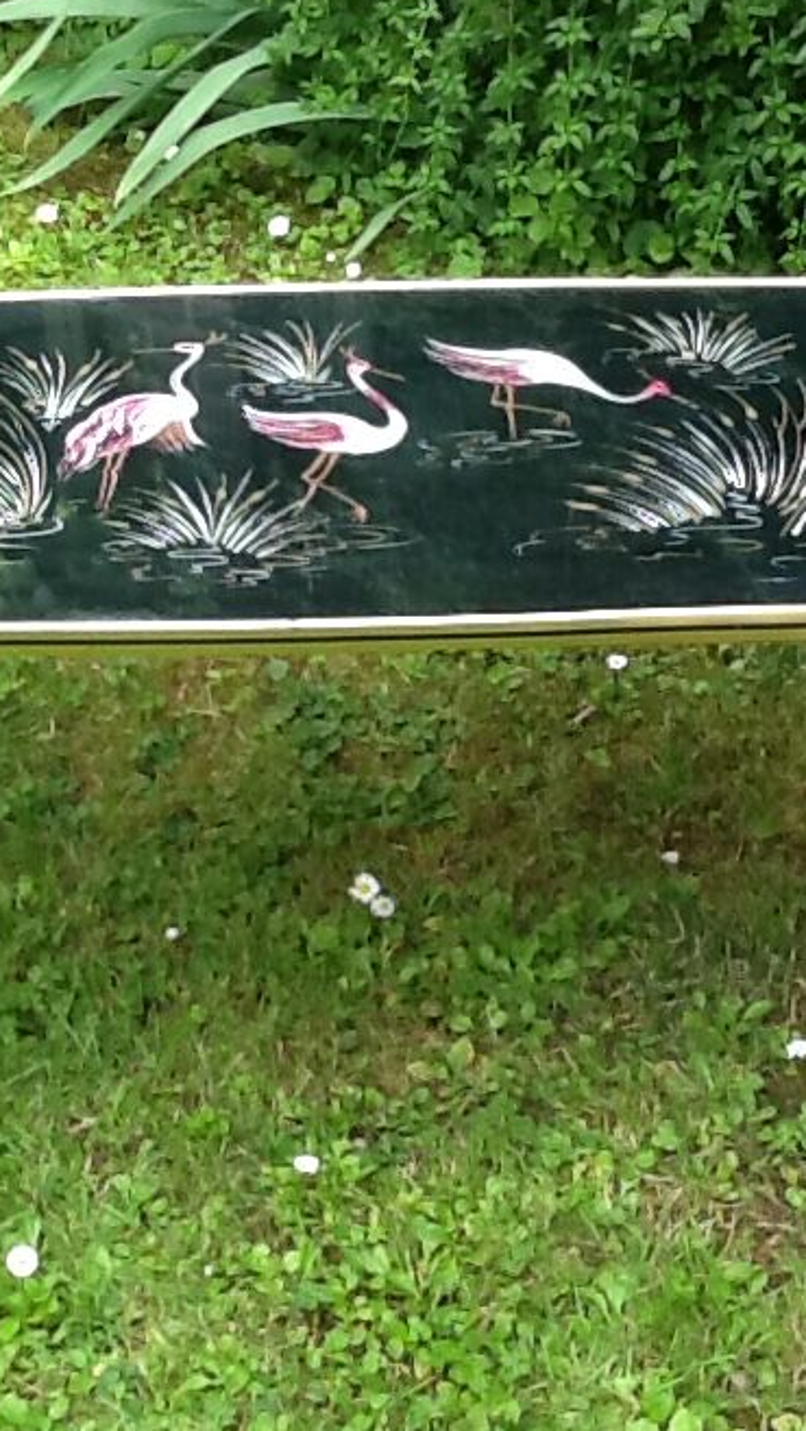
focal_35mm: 70
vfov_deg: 30.1
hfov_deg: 17.2
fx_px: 2657
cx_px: 466
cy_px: 721
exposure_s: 1/194
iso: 40
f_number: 2.4
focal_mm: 2.03
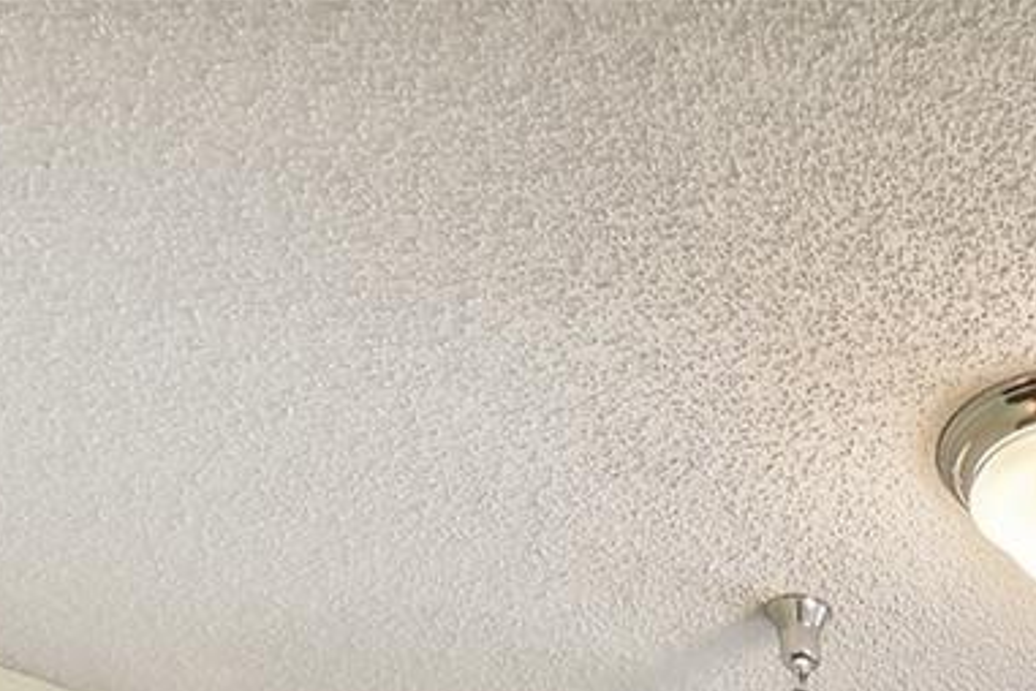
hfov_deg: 29.3
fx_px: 1813
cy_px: 1445
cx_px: 1090
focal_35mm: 63
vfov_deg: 16.0
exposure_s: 1/8
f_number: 7.1
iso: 100
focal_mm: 10
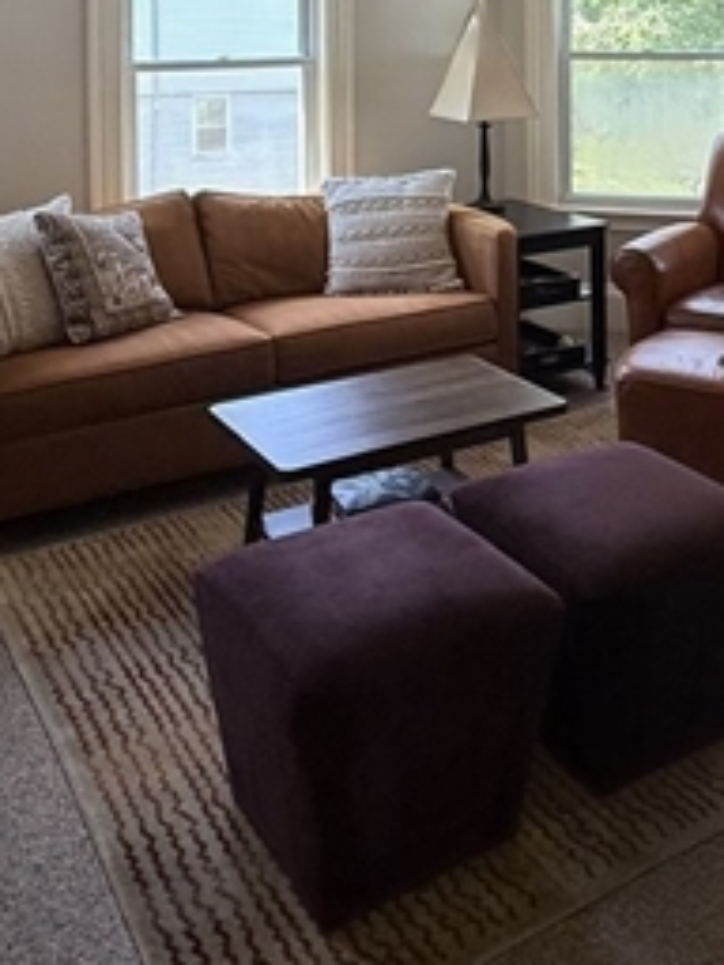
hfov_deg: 34.1
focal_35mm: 42
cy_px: 11
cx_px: 468
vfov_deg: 39.7
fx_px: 1171
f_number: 2.2
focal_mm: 2.22
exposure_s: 1/120
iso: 160
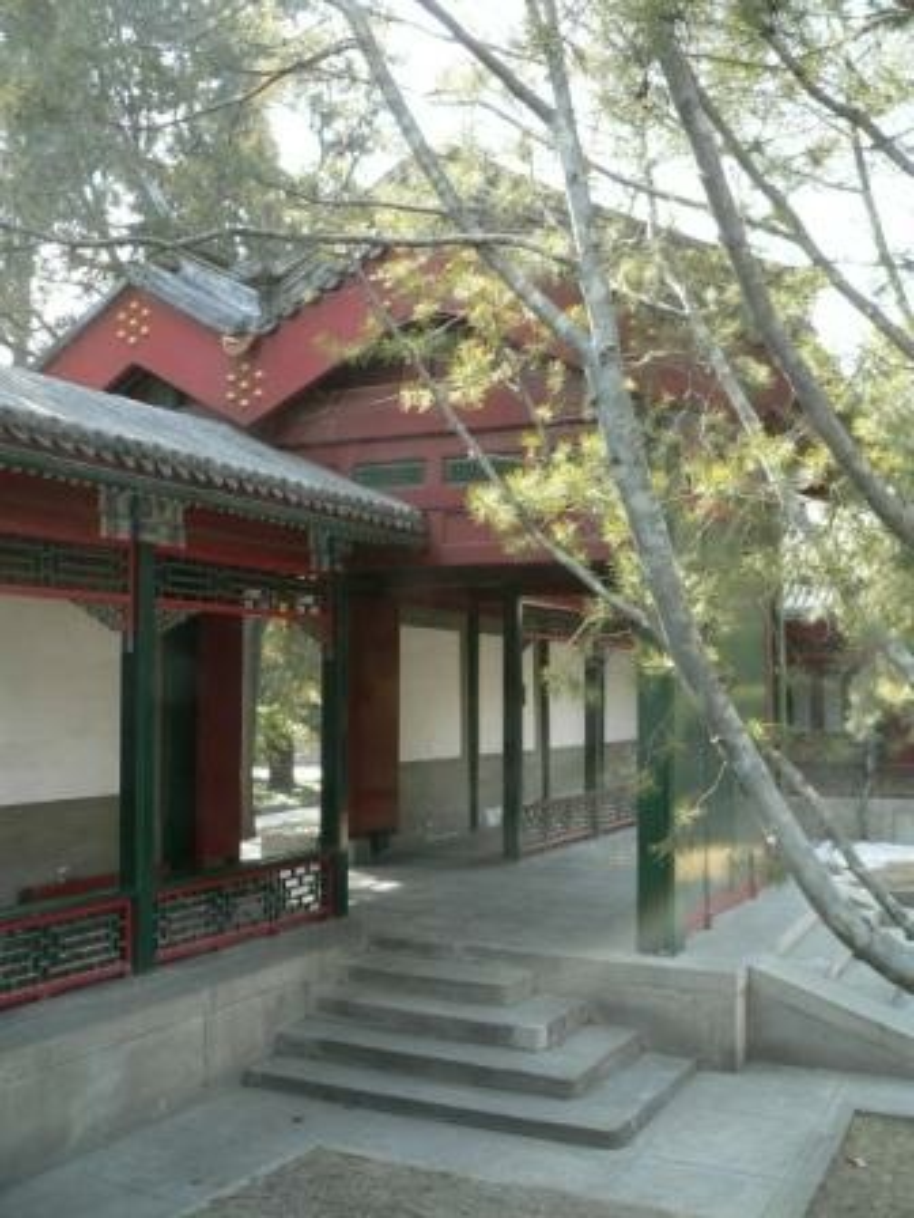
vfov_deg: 51.4
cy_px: 609
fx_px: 1267
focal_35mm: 36
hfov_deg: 39.7
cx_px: 457
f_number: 2.8
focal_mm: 6
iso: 80
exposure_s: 1/60
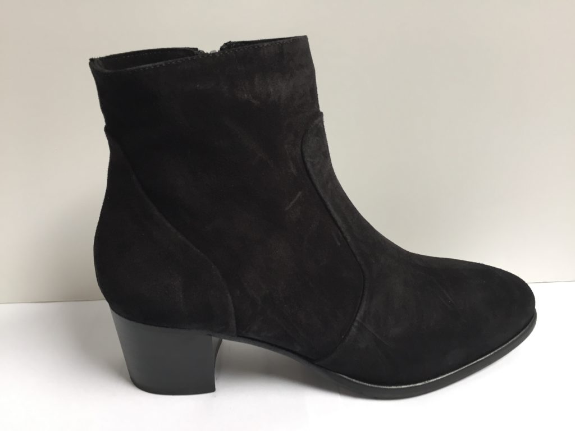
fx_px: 482
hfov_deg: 61.7
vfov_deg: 48.2
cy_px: 216
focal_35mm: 29
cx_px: 288
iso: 40
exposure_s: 1/33
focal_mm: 4.15
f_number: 2.2
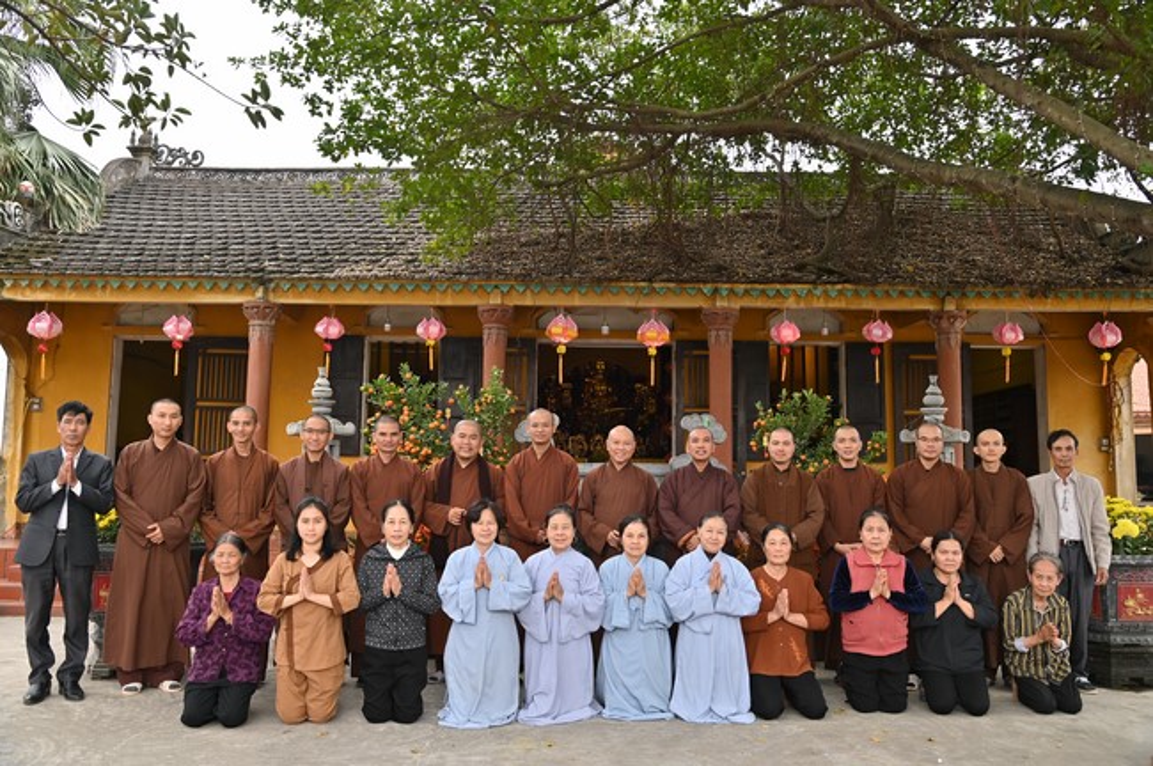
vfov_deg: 43.5
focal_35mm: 30
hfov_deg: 62.0
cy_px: 383
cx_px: 576
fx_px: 960
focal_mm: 30
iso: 100
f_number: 5.6
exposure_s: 1/100
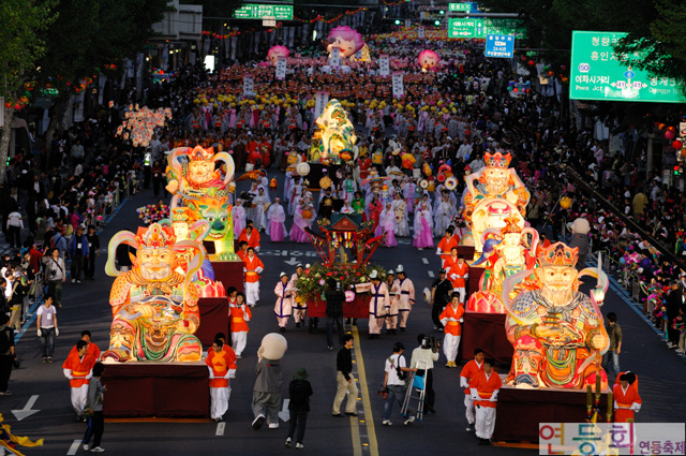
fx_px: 4425
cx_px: 343
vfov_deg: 5.9
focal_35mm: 232
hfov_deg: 8.9
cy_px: 228
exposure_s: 1/60
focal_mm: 155
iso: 400
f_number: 5.6
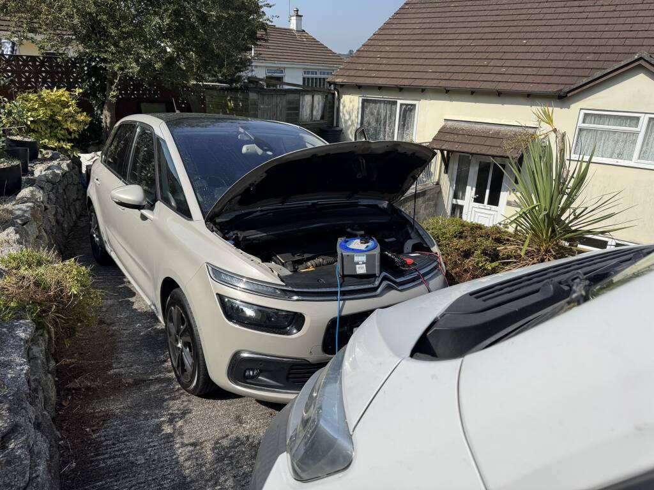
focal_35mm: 24
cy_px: 245
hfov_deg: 71.6
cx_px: 327
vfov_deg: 56.8
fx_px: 453
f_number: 1.78
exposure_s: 1/6410
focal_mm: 6.76
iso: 80
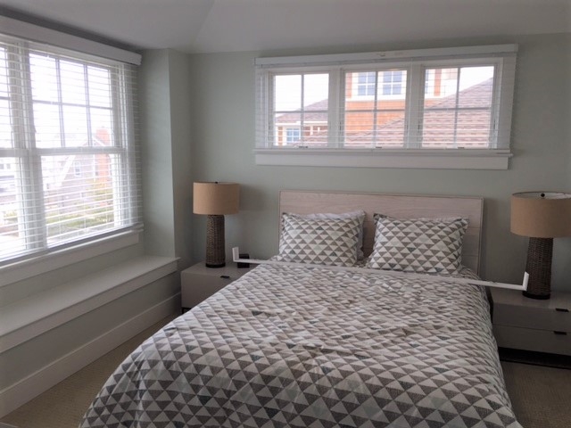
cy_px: 214
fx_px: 478
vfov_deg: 48.2
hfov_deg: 61.7
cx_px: 286
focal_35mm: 29
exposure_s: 1/120
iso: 32
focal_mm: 4.15
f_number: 2.2
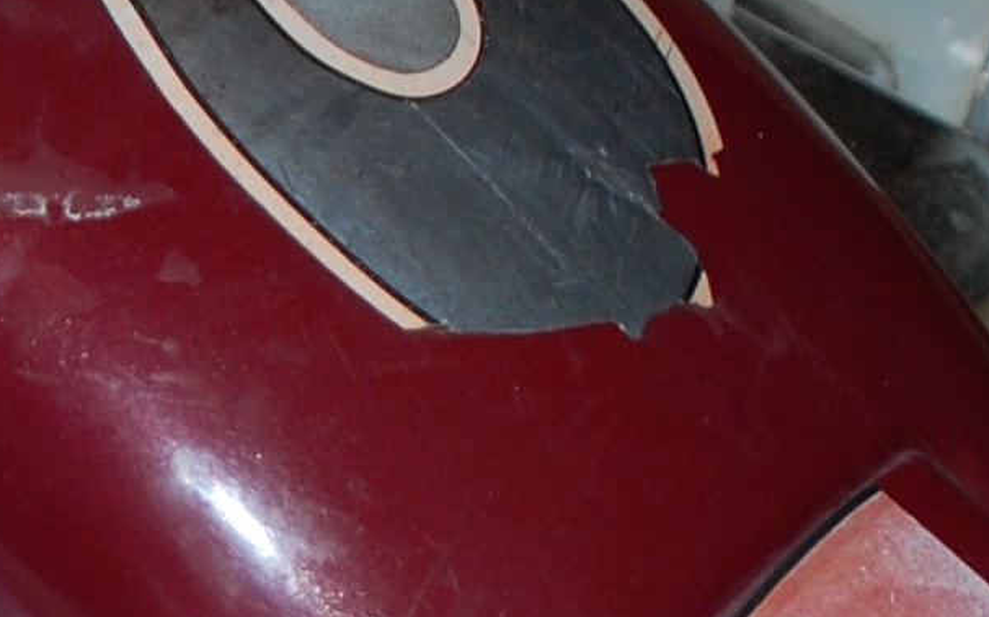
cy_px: 439
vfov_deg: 7.5
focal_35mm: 175
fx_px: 4702
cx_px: -219
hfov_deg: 11.7
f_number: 3.5
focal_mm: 23
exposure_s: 1/60
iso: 400
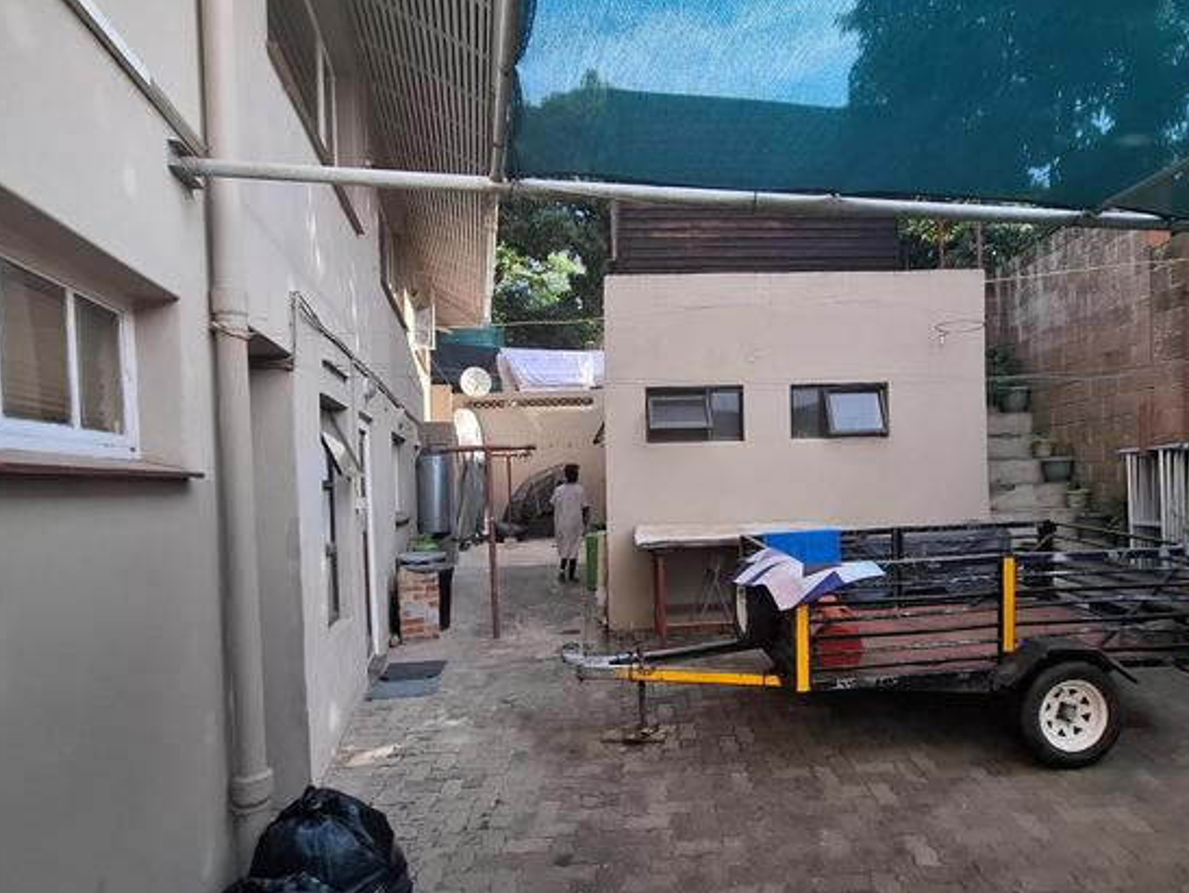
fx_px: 653
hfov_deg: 84.4
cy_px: 491
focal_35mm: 19
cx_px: 650
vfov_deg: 68.6
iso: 40
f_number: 2.2
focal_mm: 1.74
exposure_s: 1/256
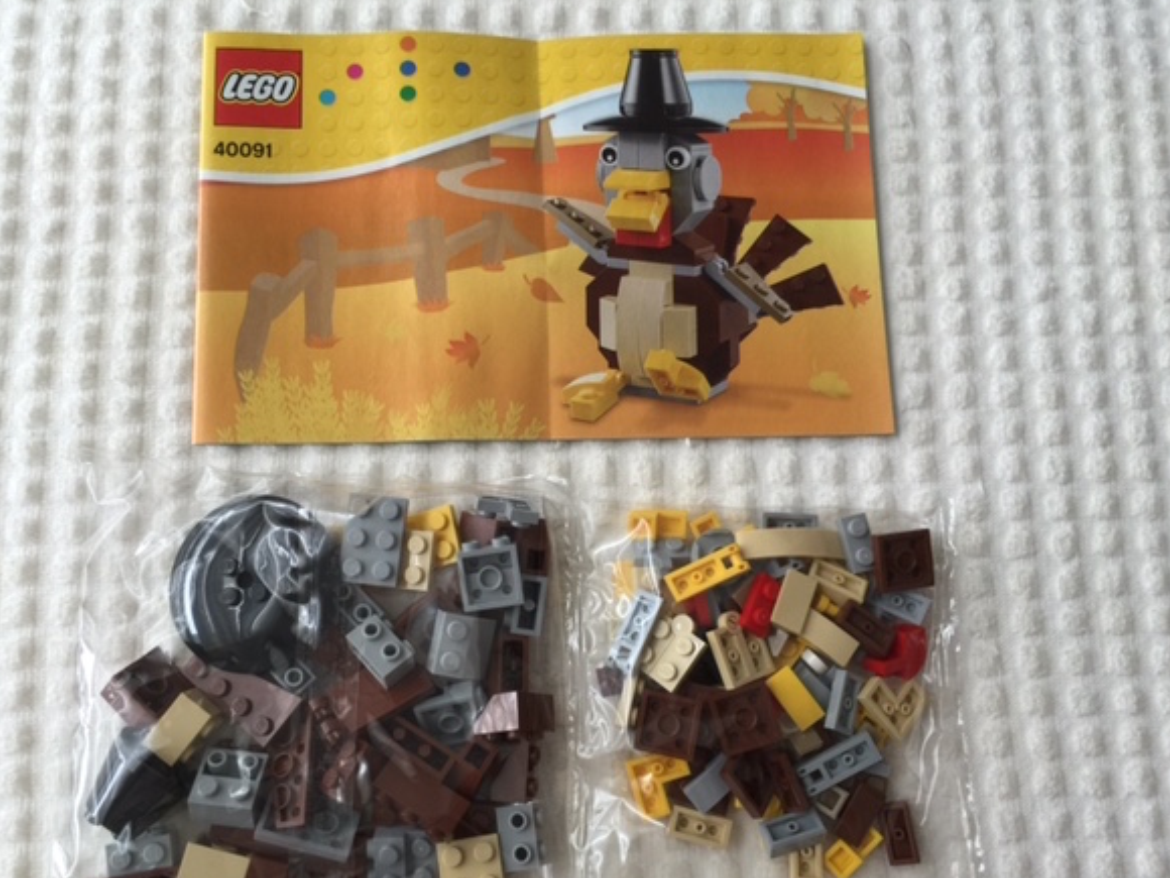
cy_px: 478
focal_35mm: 32
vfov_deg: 44.1
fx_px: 1082
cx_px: 547
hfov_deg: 56.8
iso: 32
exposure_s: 1/40
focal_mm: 4.15
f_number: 2.2
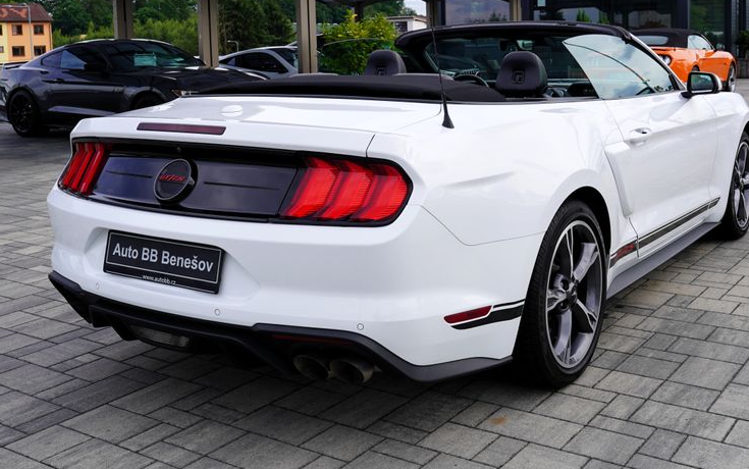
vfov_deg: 28.9
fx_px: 899
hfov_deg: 45.2
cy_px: 139
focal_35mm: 44
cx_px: 389
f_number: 9
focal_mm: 31
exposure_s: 1/125
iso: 100
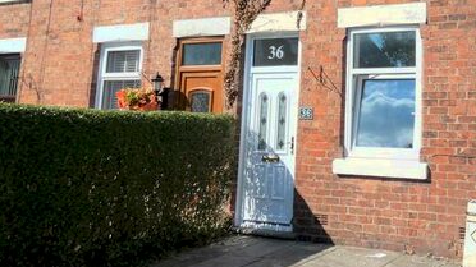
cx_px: 404
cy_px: 29
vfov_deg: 27.9
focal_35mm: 41
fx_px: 517
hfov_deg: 45.9
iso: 80
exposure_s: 1/1000
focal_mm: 3.6
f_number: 3.5
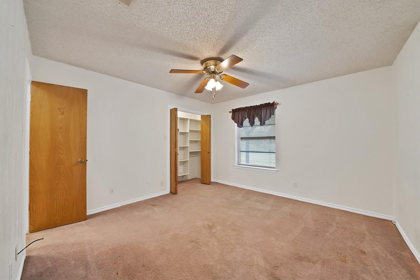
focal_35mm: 12
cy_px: 140
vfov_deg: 90.0
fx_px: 140
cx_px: 210
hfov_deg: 112.6
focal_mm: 12
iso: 640
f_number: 9
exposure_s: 1/1.67
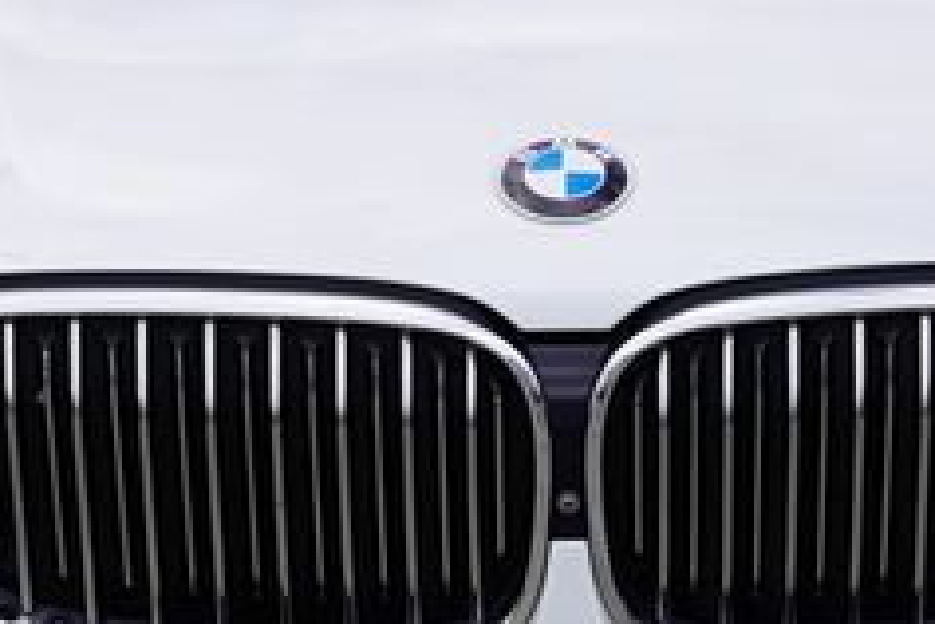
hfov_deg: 14.4
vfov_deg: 9.6
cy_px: -4
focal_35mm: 142
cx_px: 580
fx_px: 3688
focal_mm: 28
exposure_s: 1/125
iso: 100
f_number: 9
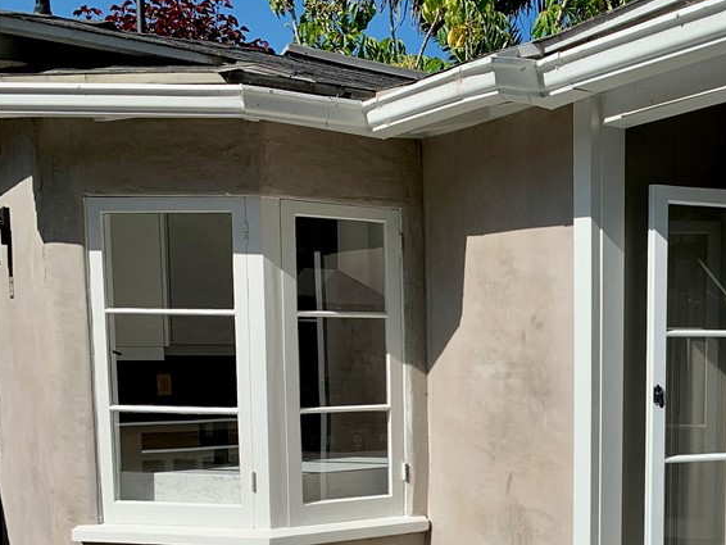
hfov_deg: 37.8
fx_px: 986
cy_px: 453
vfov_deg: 30.0
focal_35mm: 47
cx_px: 649
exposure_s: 1/2994
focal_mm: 4.25
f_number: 1.8
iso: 25
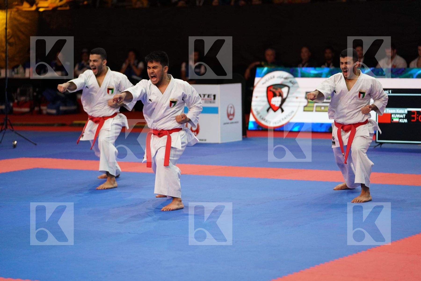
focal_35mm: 119
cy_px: 140
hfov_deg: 17.2
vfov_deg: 11.5
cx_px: 210
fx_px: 1392
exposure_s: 1/500
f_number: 2.8
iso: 3200
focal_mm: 119
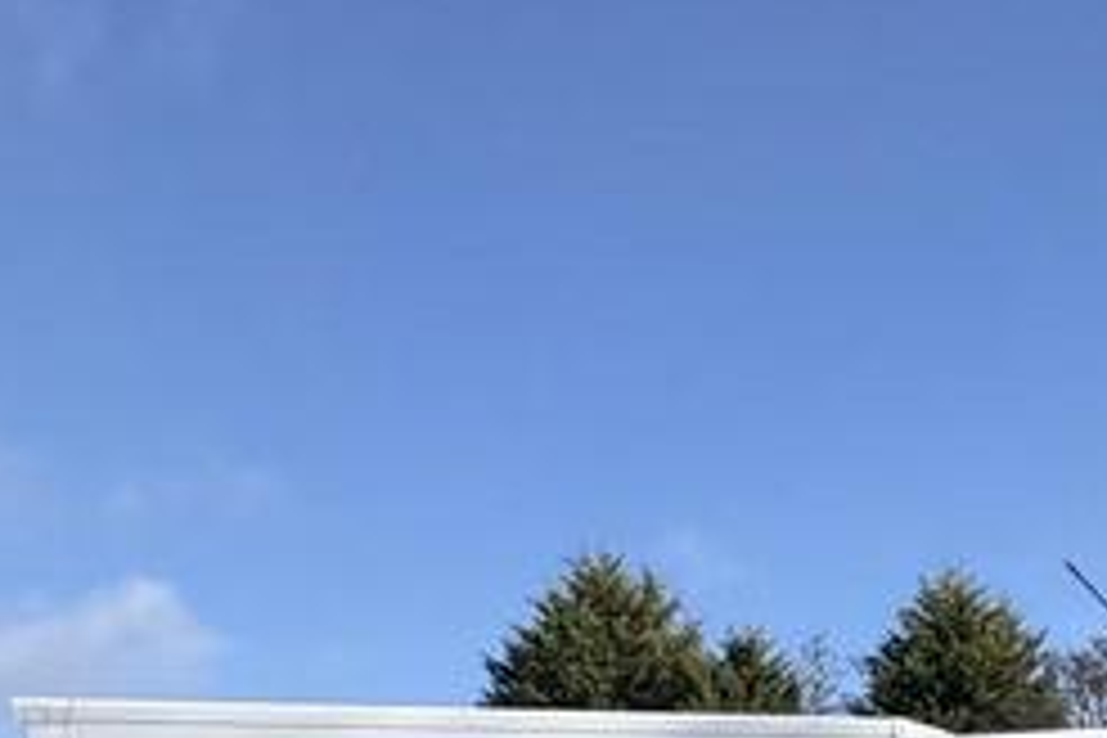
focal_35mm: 53
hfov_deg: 33.9
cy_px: 1202
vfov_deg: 20.5
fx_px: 1630
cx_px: 1134
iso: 50
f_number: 2.2
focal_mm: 2.22
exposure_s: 1/1449
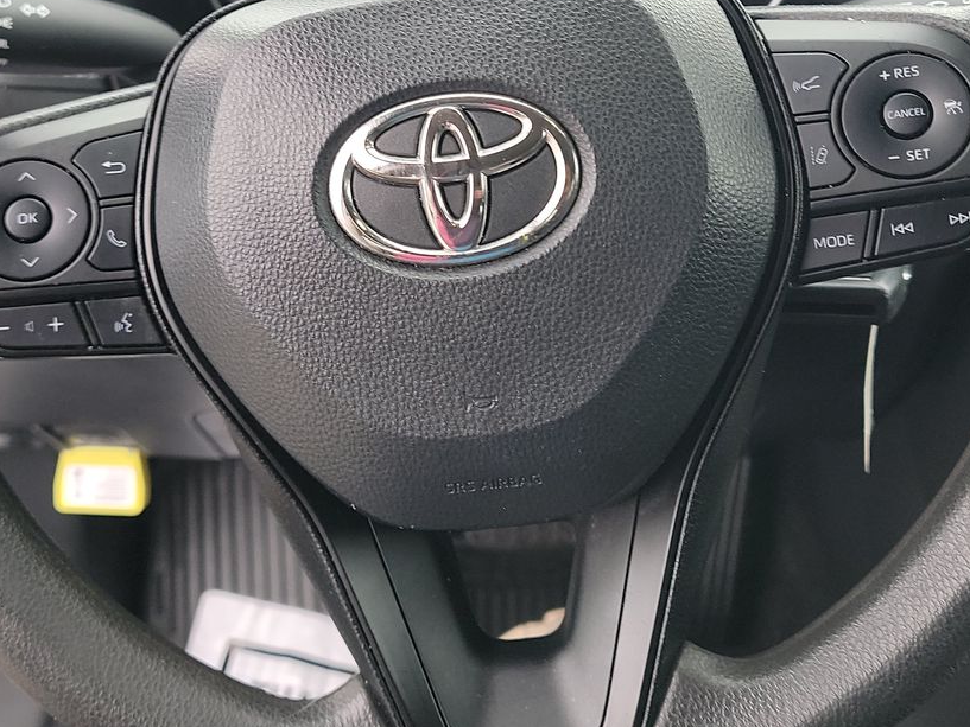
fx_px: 1317
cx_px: 451
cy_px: 162
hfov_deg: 40.4
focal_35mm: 47
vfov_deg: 30.3
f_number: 1.8
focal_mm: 6.7
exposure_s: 1/59
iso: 175
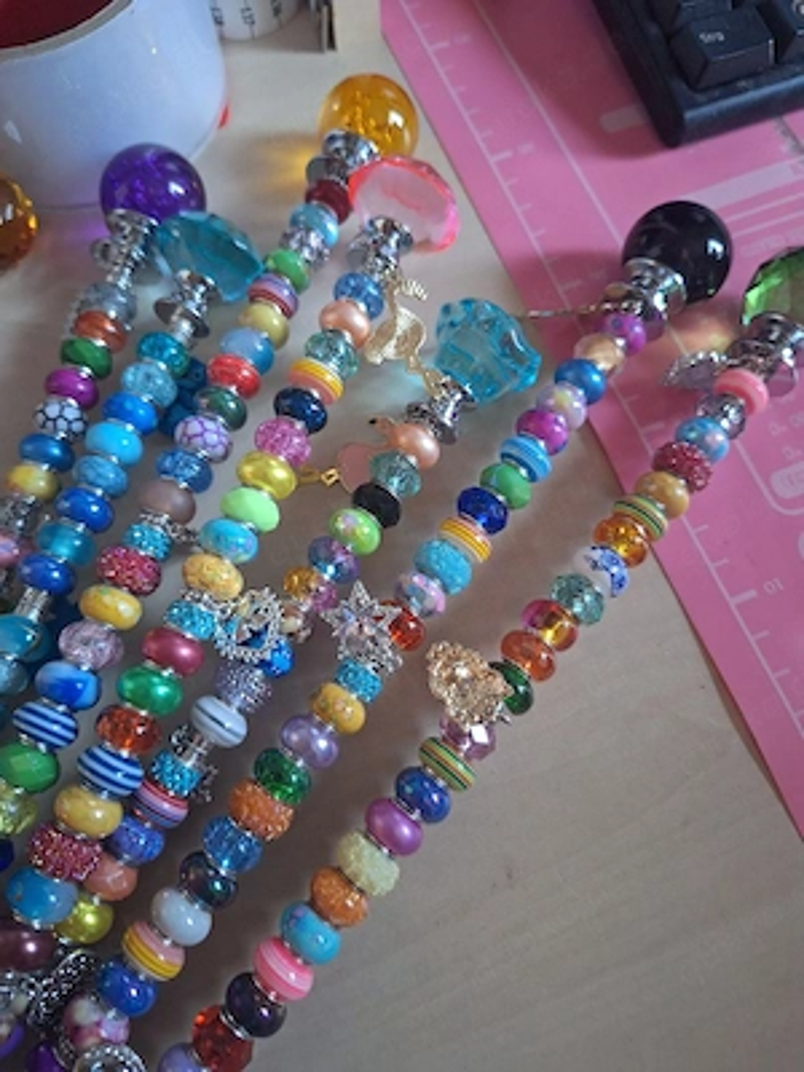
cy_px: 536
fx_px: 712
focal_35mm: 23
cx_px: 402
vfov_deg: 73.9
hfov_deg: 58.9
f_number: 1.8
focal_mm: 5.54
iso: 250
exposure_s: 1/25
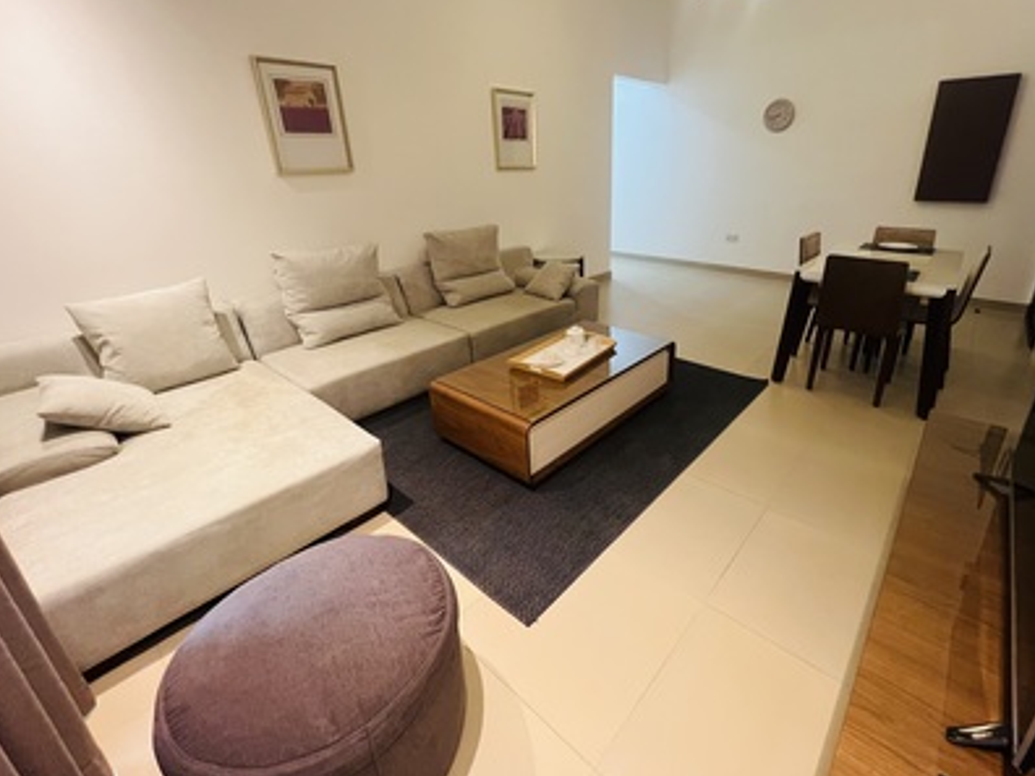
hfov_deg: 97.8
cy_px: 333
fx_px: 448
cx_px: 574
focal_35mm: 15
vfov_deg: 81.3
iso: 500
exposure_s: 1/50
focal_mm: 1.57
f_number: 1.8
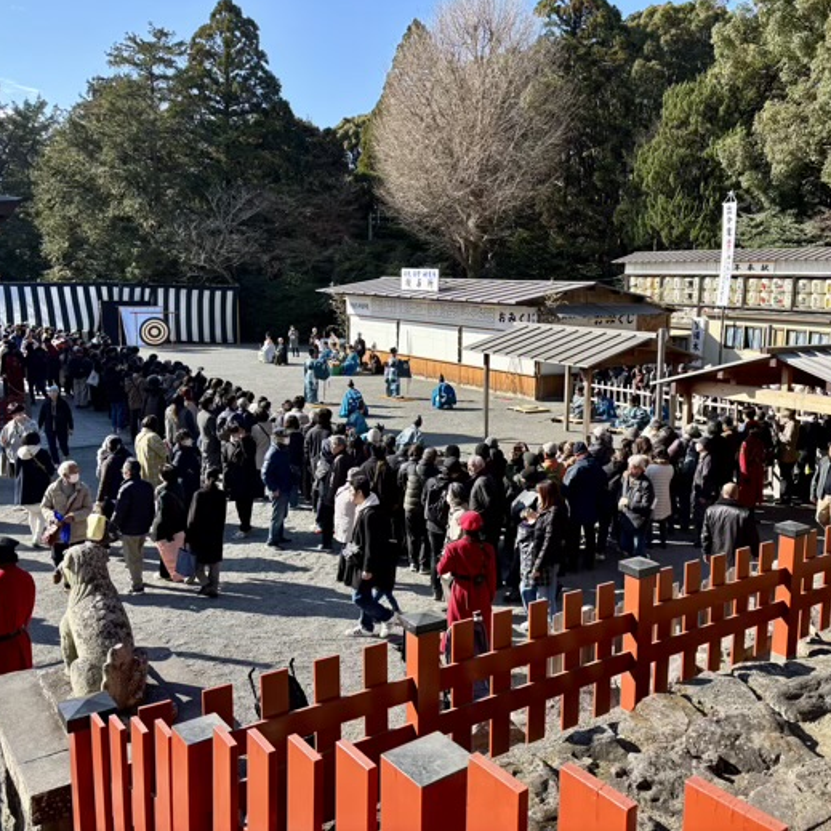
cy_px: 412
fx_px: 842
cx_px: 490
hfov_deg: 52.2
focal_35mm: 31
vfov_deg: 52.5
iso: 50
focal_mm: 5.96
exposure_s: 1/1295
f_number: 1.6
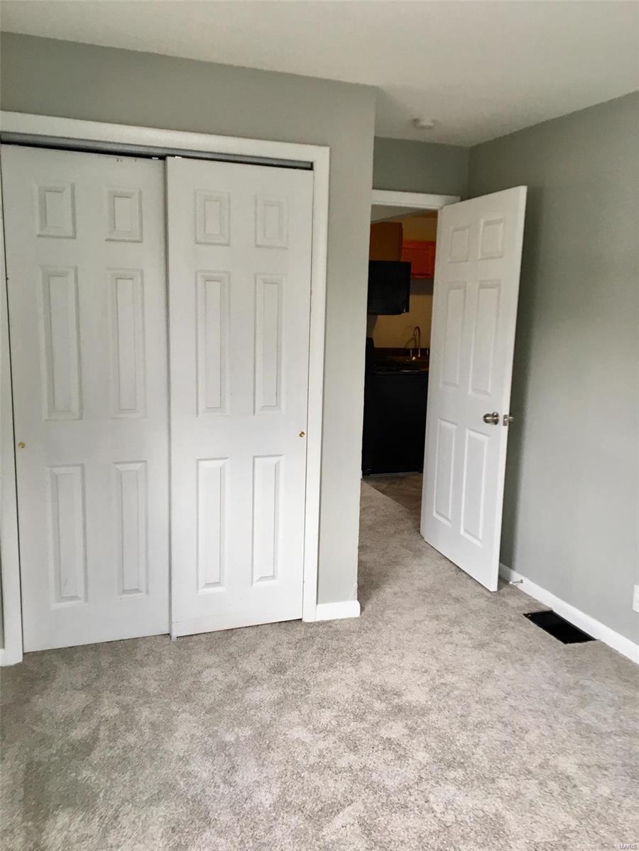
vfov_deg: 61.7
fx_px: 714
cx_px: 320
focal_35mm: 29
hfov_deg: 48.2
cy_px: 426
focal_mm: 4.15
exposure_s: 1/30
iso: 25
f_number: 2.2
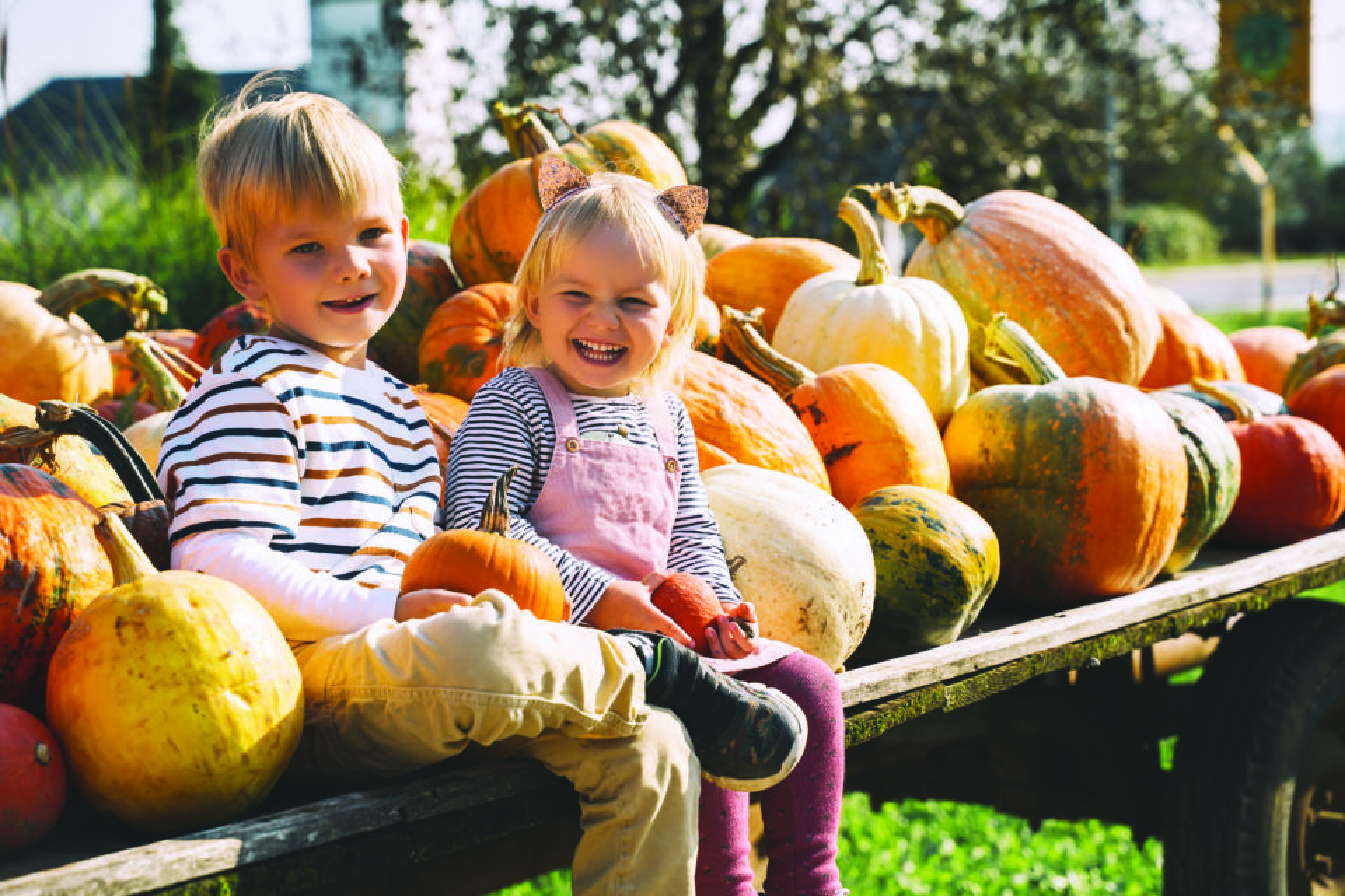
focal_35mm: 75
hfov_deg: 27.0
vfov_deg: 18.2
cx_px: 672
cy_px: 448
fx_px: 2802
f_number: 5
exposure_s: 1/125
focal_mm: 75
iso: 50
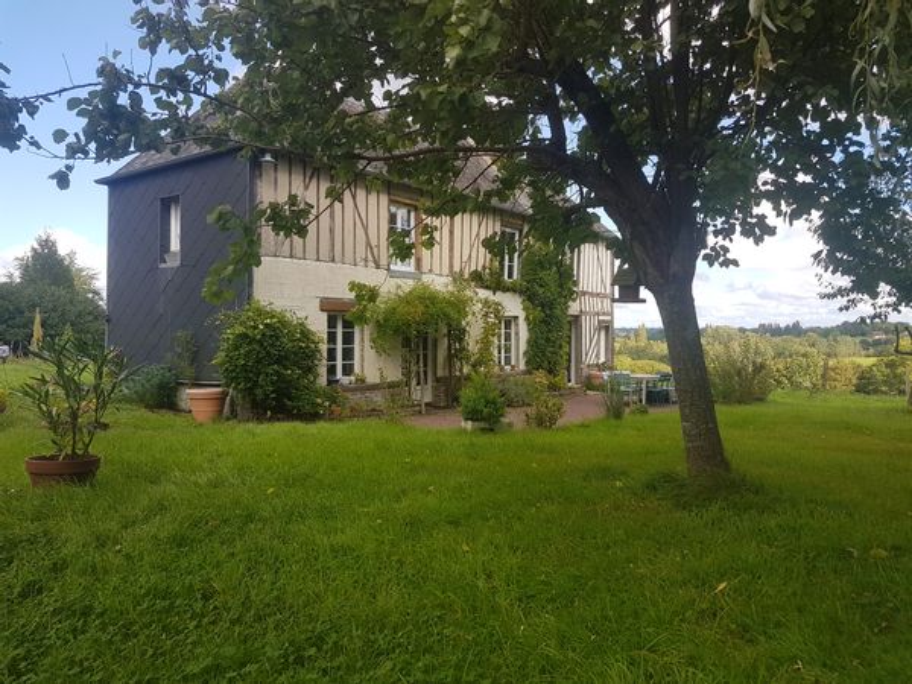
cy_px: 342
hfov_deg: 67.3
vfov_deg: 53.1
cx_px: 456
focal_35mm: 26
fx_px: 685
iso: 40
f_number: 1.7
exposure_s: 1/884
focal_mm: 4.2
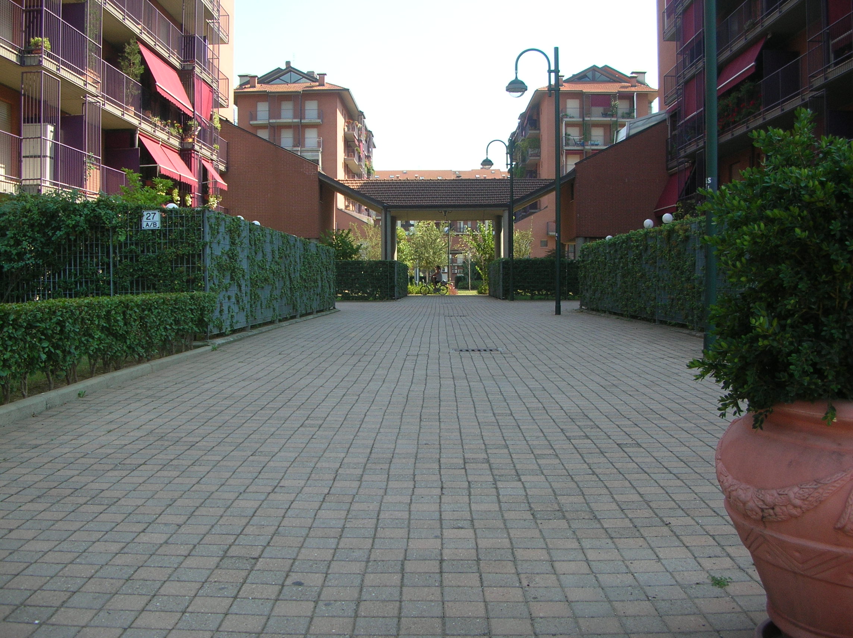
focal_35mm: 35
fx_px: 862
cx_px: 426
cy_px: 319
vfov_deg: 40.6
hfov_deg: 52.7
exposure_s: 1/309
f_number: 2.8
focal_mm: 5.8
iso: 50
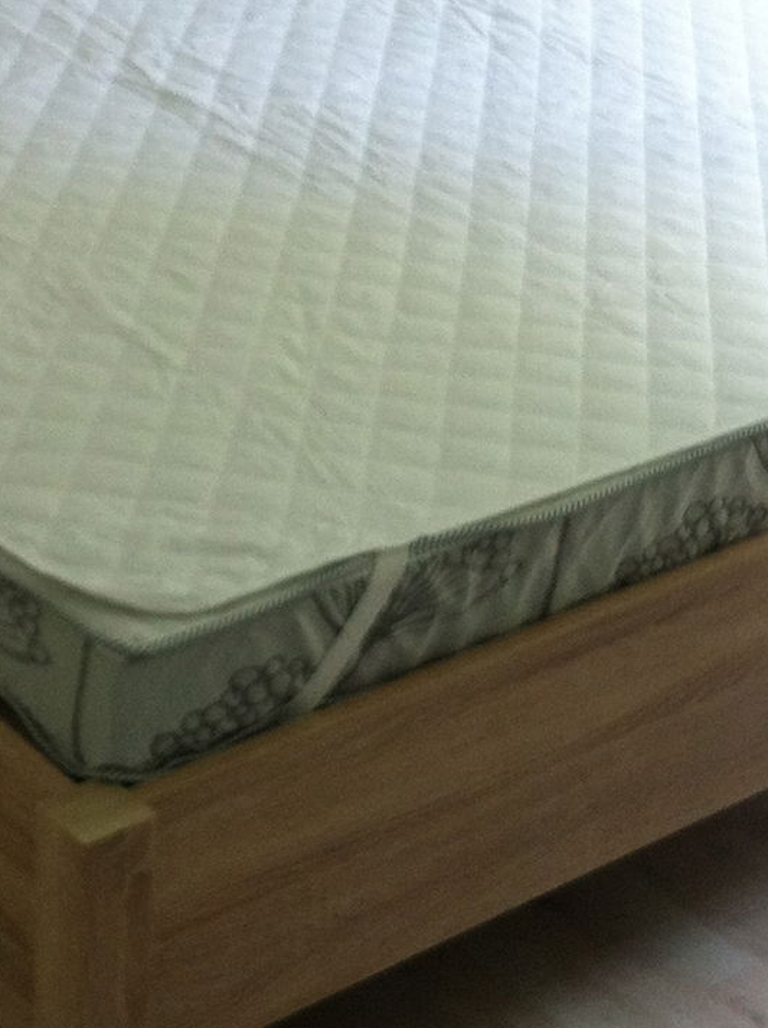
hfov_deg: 14.0
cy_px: 207
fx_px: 3115
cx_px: 290
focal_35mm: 105
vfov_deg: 18.6
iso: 80
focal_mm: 3.85
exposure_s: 1/20
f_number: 2.8
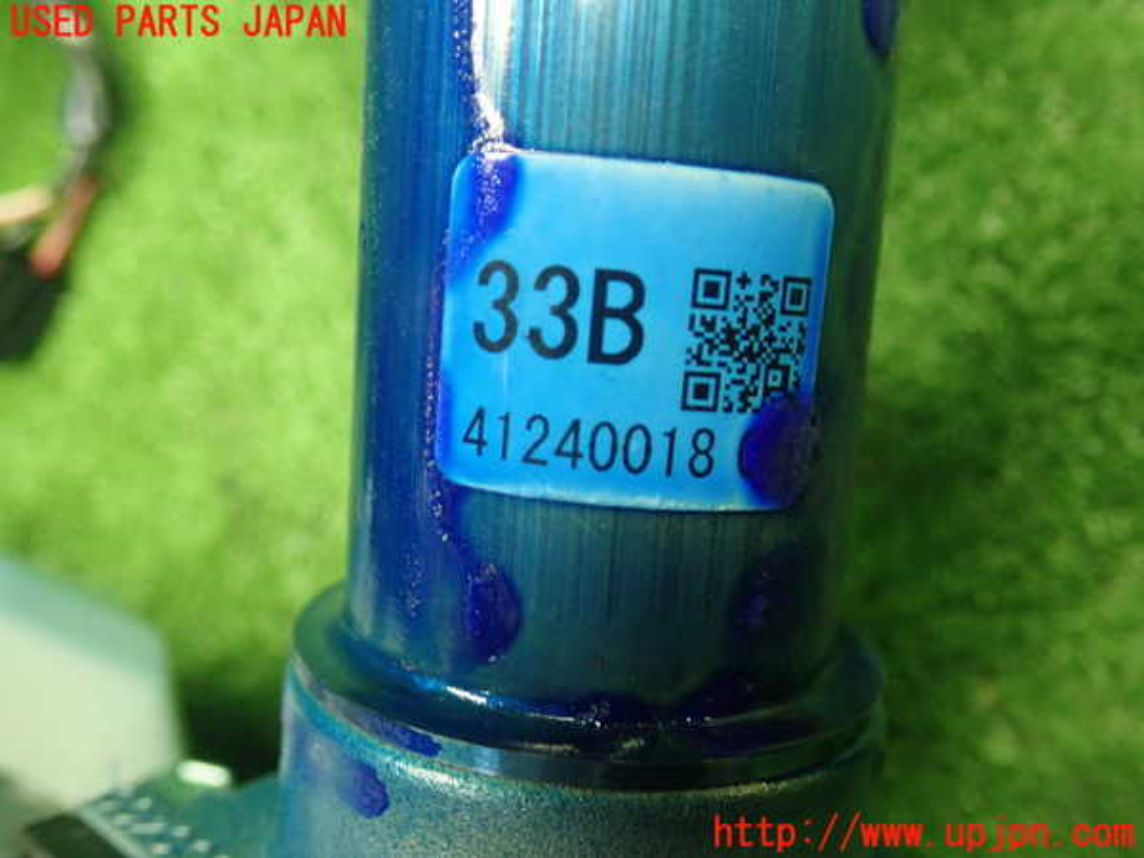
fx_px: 991
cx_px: 572
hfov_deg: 60.0
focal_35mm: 30
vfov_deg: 46.8
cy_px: 429
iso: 800
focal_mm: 5.5
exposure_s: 1/60
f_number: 2.3
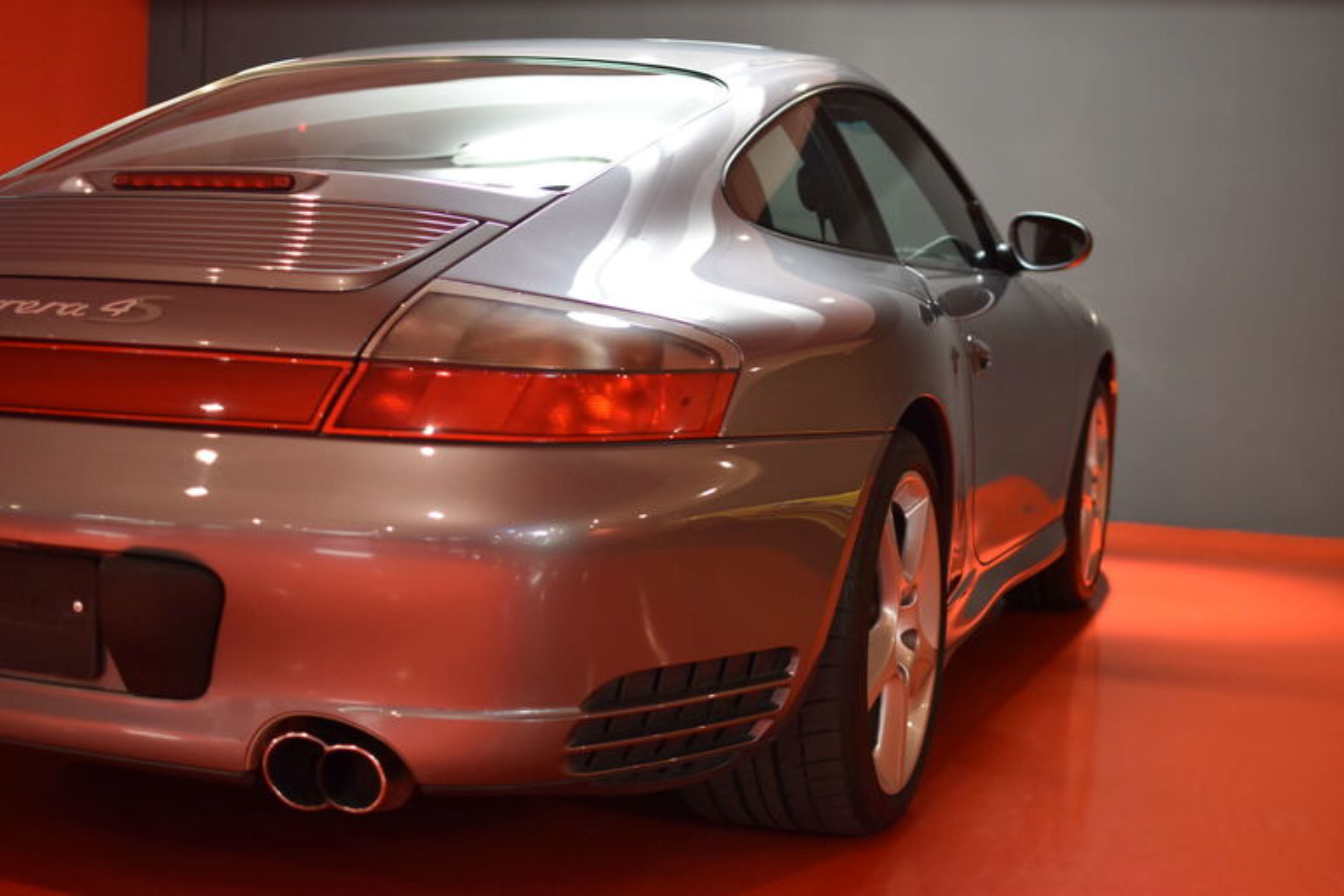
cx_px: 672
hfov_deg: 37.9
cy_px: 448
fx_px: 1960
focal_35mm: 52
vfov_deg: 25.8
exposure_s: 1/60
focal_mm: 35
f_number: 2
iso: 800
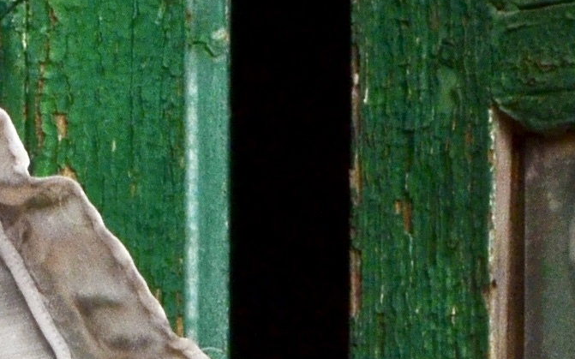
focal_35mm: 583
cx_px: 137
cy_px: 1327
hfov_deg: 3.6
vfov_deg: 2.2
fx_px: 9134
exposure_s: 1/400
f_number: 20
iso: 800
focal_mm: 52
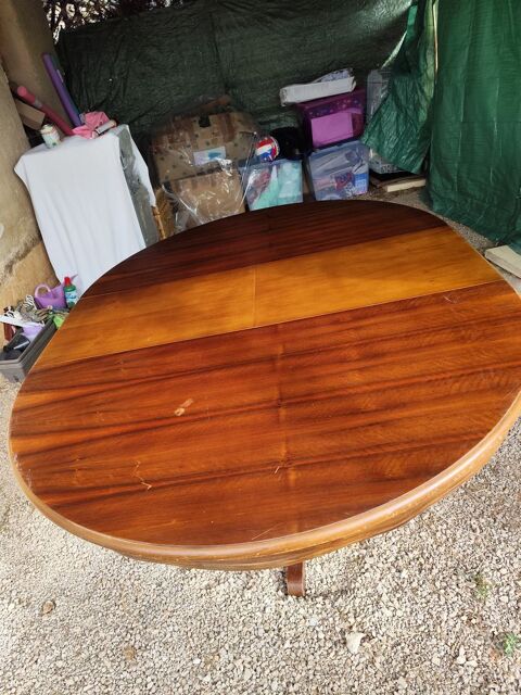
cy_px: 348
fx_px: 462
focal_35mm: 23
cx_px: 260
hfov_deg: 58.9
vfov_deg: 73.9
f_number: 1.65
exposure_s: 1/211
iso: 50
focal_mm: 6.19
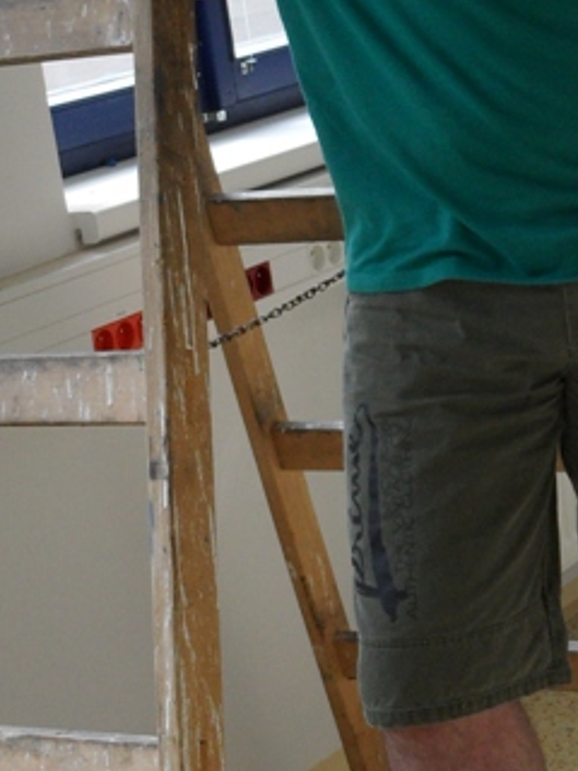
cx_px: 335
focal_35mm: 100
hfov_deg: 14.8
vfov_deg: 19.6
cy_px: 267
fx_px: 2226
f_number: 3.6
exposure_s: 1/90
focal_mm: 6.5
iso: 80
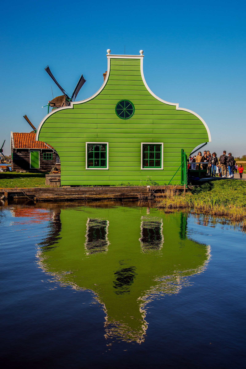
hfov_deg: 33.4
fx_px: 410
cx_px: 123
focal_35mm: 40
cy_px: 184
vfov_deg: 48.4
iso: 200
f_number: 8
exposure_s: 1/250
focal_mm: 40
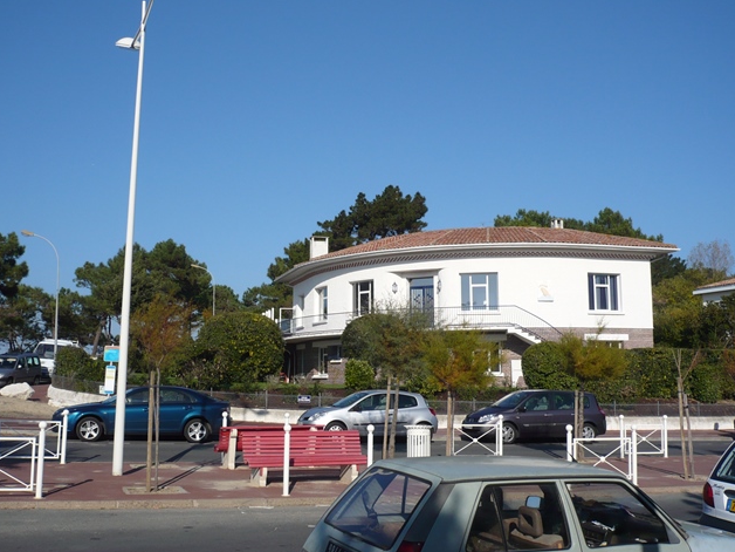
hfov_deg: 47.8
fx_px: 828
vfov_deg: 36.8
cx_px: 350
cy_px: 258
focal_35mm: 39
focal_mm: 5.8
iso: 100
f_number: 8
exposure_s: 1/400
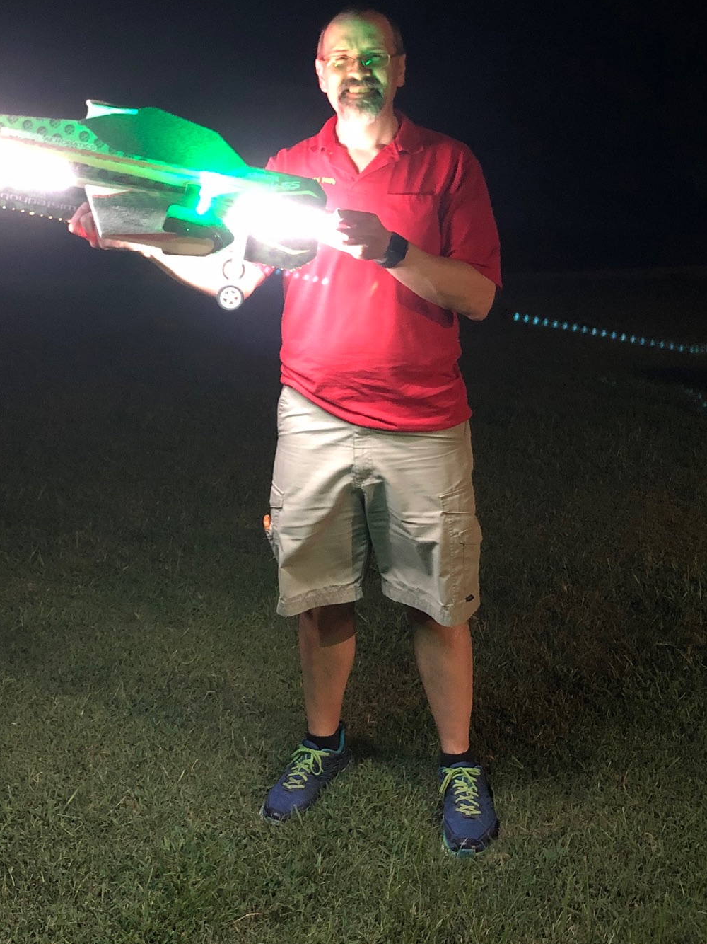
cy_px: 263
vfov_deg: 42.8
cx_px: 291
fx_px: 1171
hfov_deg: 33.5
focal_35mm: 43
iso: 160
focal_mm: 3.99
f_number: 1.8
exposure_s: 1/4
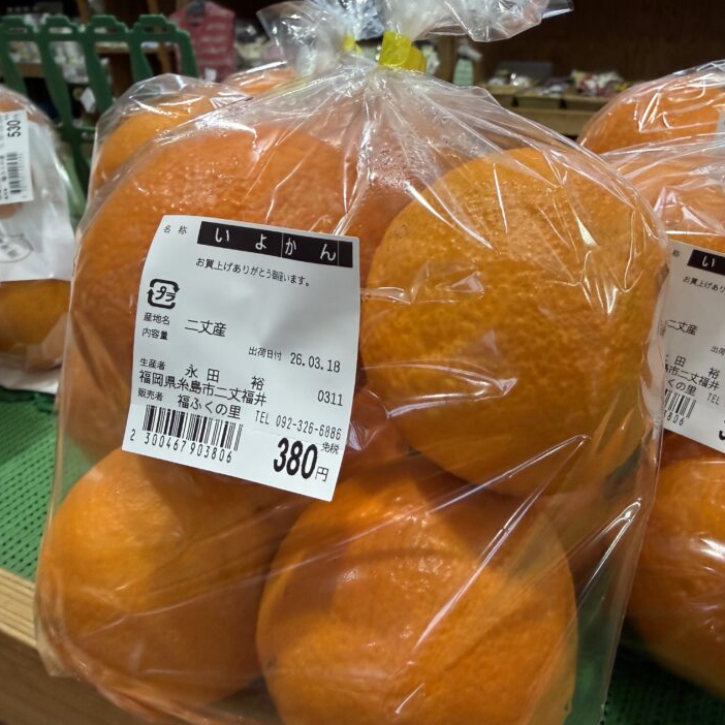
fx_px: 687
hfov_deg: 54.5
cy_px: 370
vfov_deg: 55.6
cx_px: 484
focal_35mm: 29
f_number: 2.2
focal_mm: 2.22
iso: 320
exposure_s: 1/120
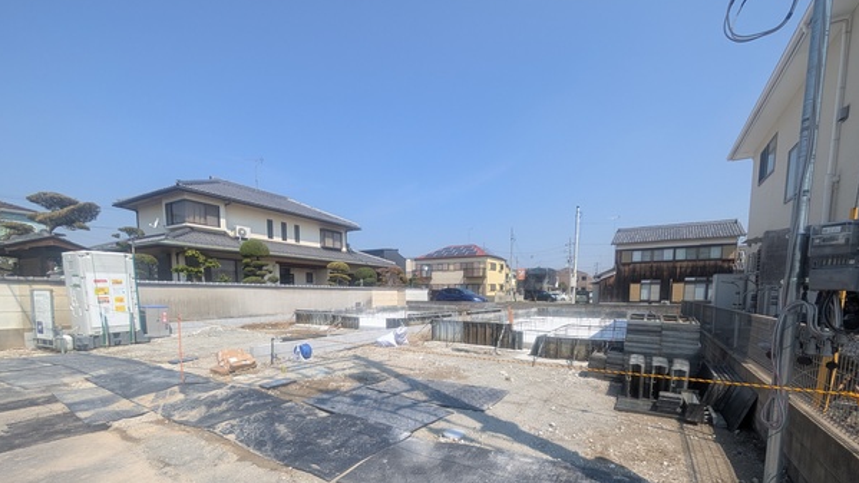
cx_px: 450
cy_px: 324
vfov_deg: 72.0
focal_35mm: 14
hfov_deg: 106.7
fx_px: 319
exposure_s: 1/2545
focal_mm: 2.02
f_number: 1.7
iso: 50
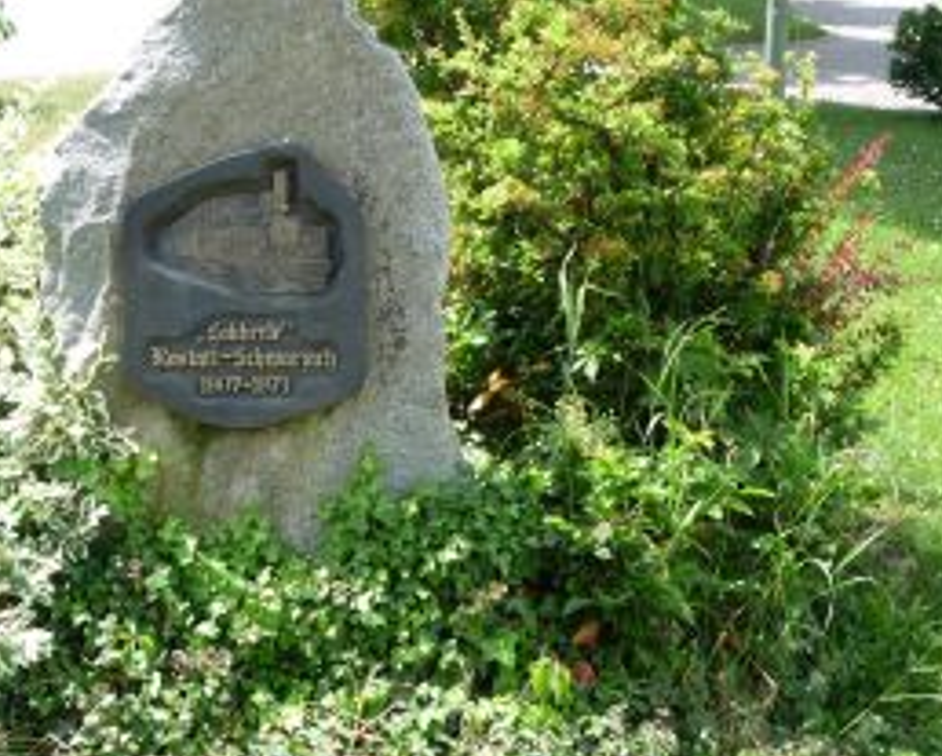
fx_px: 1619
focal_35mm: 58
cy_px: 358
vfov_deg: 26.3
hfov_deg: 32.4
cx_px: 434
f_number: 4
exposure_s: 1/200
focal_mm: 5.2
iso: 100
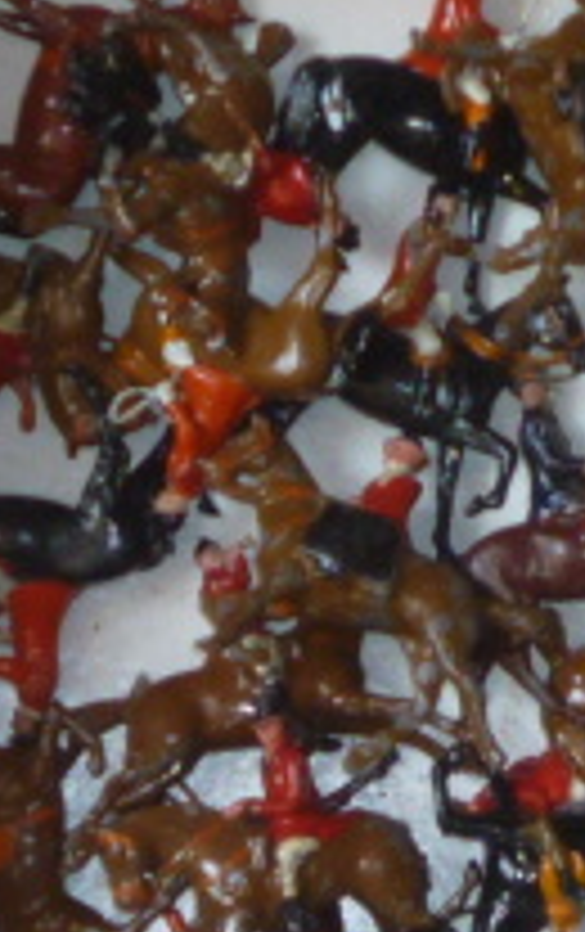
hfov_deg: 6.8
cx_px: 320
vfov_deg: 10.8
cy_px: 770
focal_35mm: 193
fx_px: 4906
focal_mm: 5.3
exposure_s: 1/30
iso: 100
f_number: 3.3
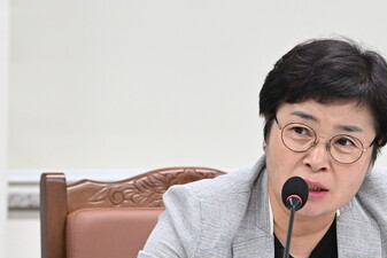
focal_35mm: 374
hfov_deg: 5.5
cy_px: 220
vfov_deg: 3.7
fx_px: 4022
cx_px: 289
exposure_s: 1/200
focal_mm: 140
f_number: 4
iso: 2500
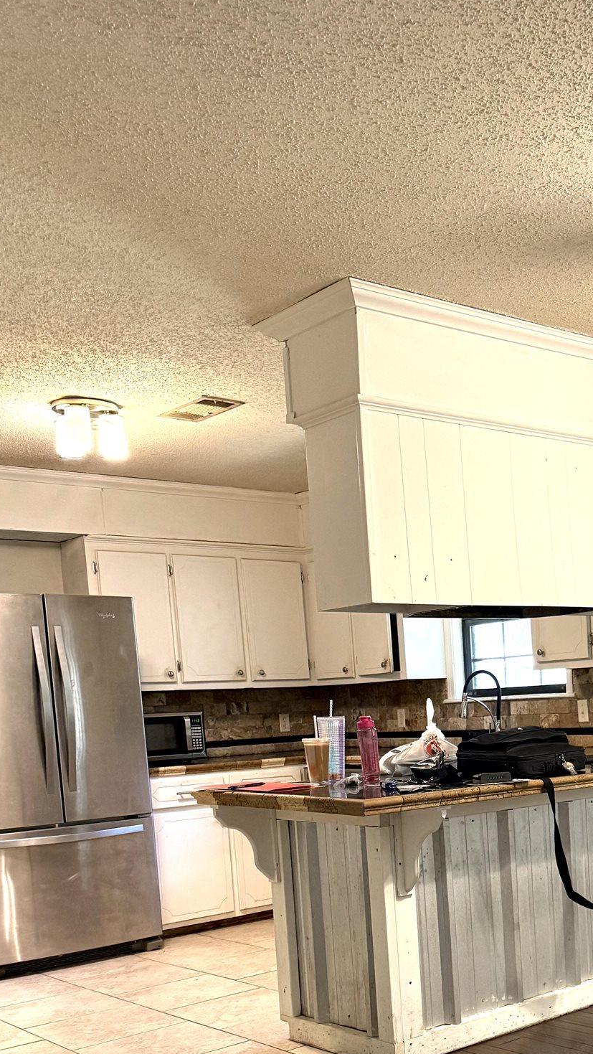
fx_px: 1145
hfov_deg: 27.8
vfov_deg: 47.2
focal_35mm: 41
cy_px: 818
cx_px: 555
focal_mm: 6.76
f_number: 1.78
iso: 250
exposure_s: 1/60
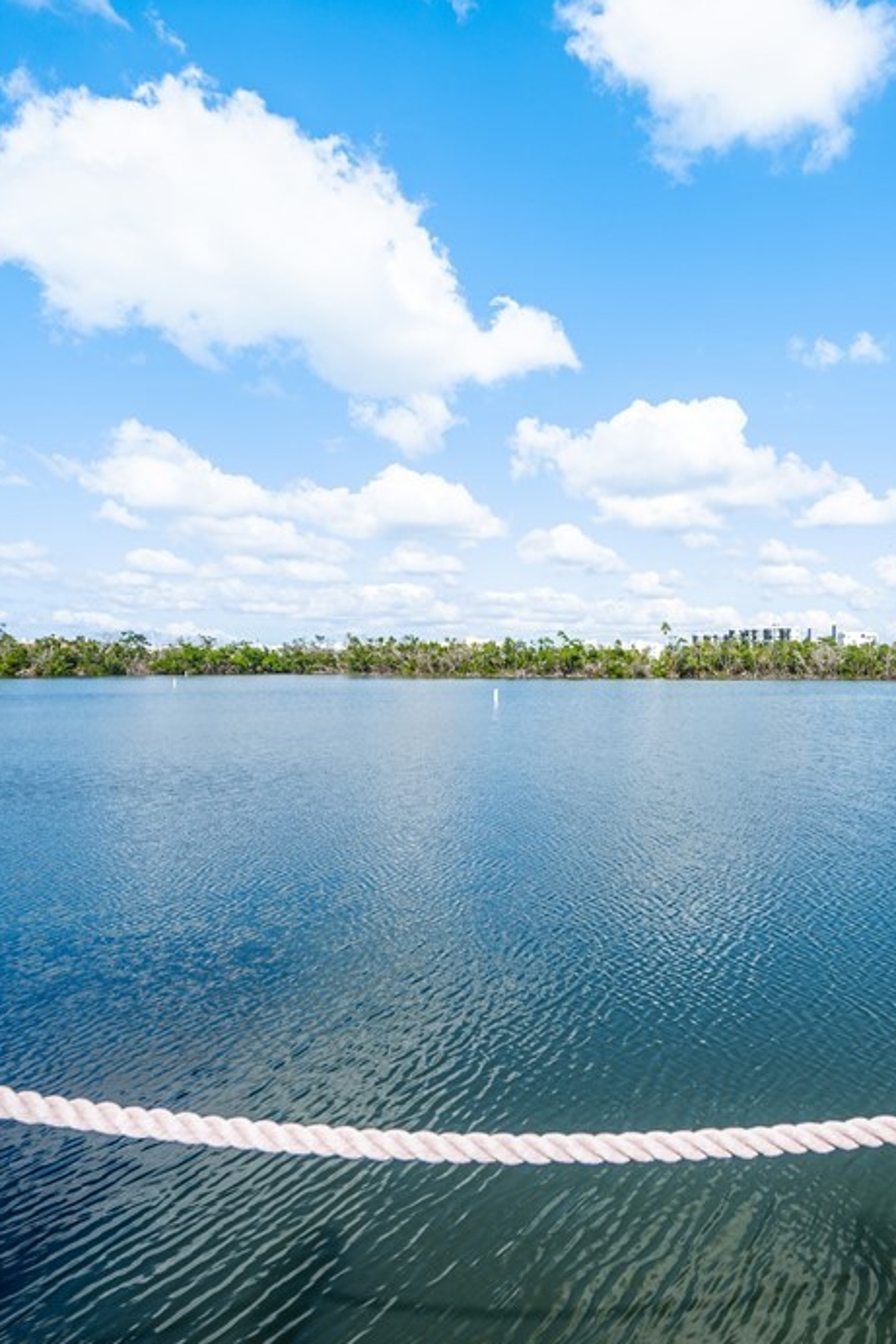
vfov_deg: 78.6
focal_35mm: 22
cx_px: 642
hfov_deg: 55.2
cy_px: 660
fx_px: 821
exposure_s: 1/1250
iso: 100
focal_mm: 14
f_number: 4
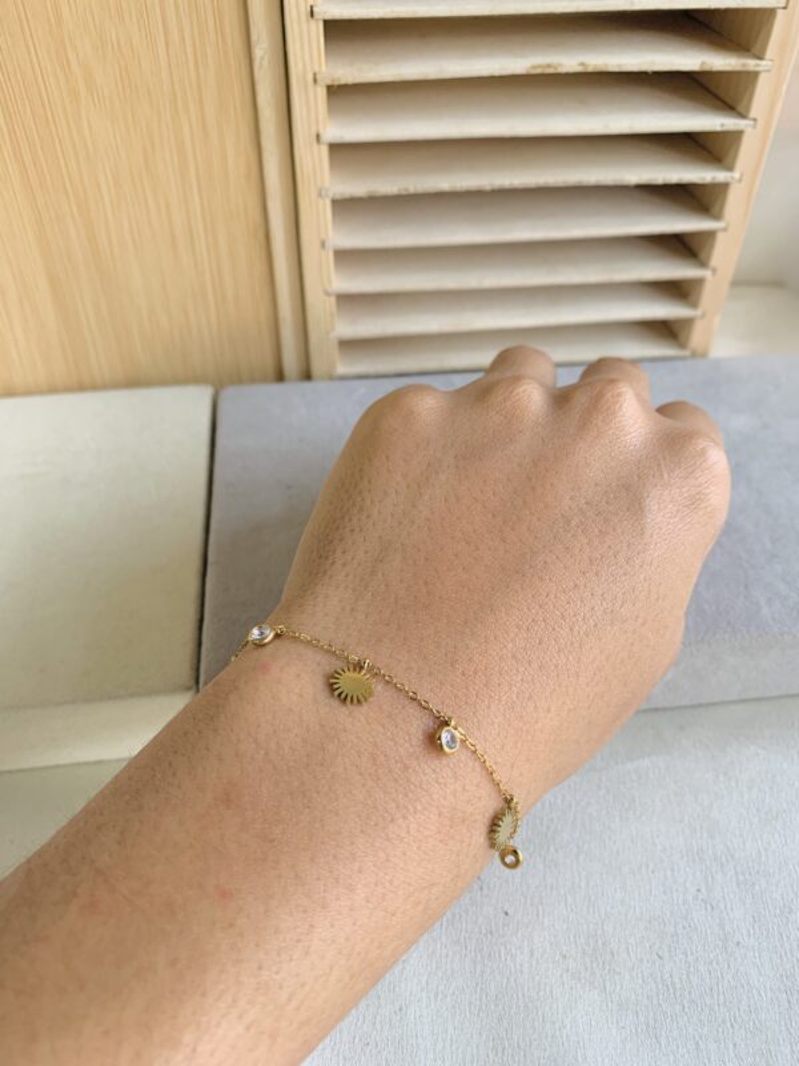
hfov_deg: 53.1
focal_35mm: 26
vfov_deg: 67.3
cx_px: 400
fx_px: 800
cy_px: 533
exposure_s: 1/100
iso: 80
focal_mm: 4.25
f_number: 1.8
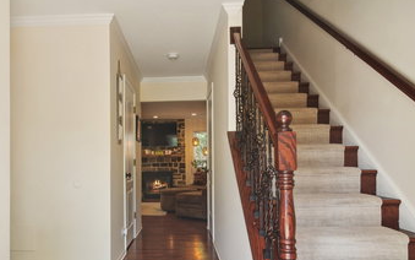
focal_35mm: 26
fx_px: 294
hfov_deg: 69.6
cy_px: 161
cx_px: 163
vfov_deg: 47.2
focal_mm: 12
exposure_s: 1/40
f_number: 8
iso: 200
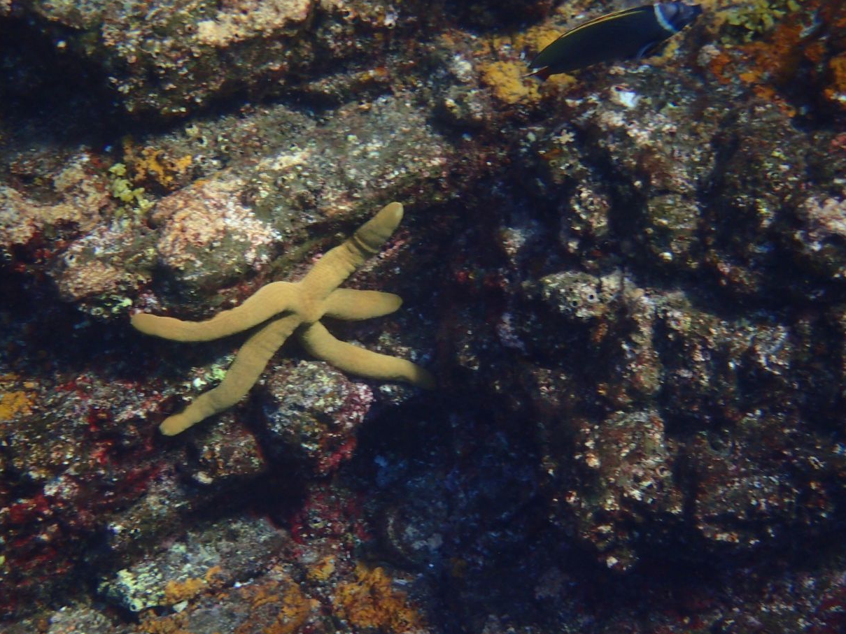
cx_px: 423
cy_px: 331
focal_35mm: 90
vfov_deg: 16.4
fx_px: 2200
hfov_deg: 21.8
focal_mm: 15.41
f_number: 6.3
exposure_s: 1/160
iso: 200
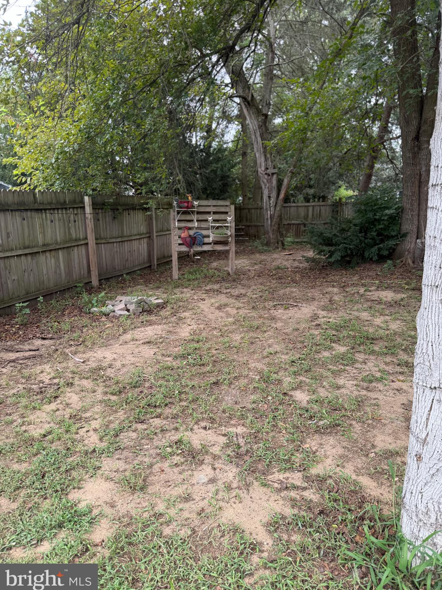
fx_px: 426
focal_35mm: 25
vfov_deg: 69.4
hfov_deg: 54.9
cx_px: 228
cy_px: 289
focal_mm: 6.76
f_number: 1.78
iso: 50
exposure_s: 1/121
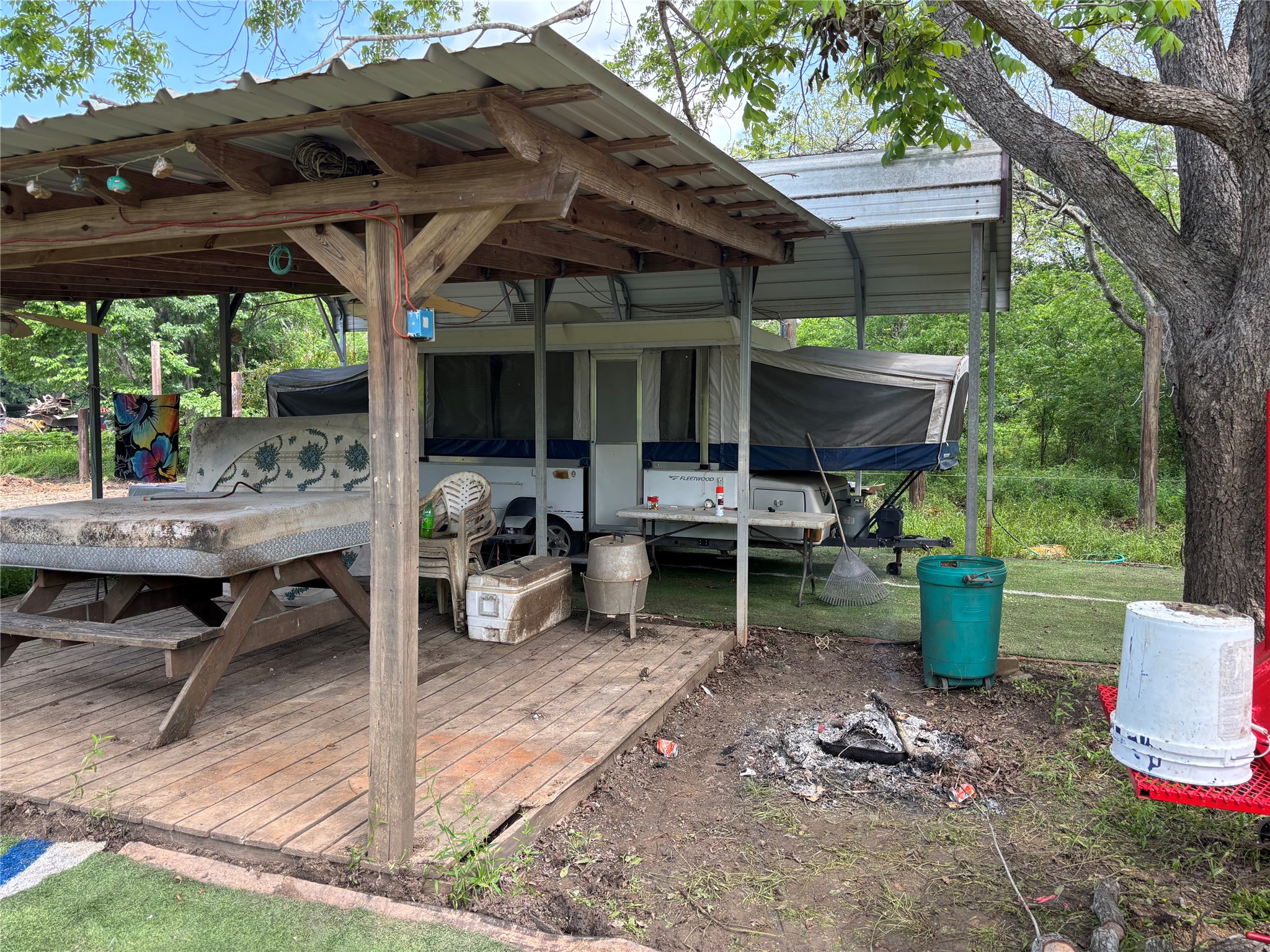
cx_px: 635
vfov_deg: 53.1
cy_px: 476
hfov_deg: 67.3
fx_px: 954
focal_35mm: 26
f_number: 1.6
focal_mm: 5.96
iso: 50
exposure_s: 1/288
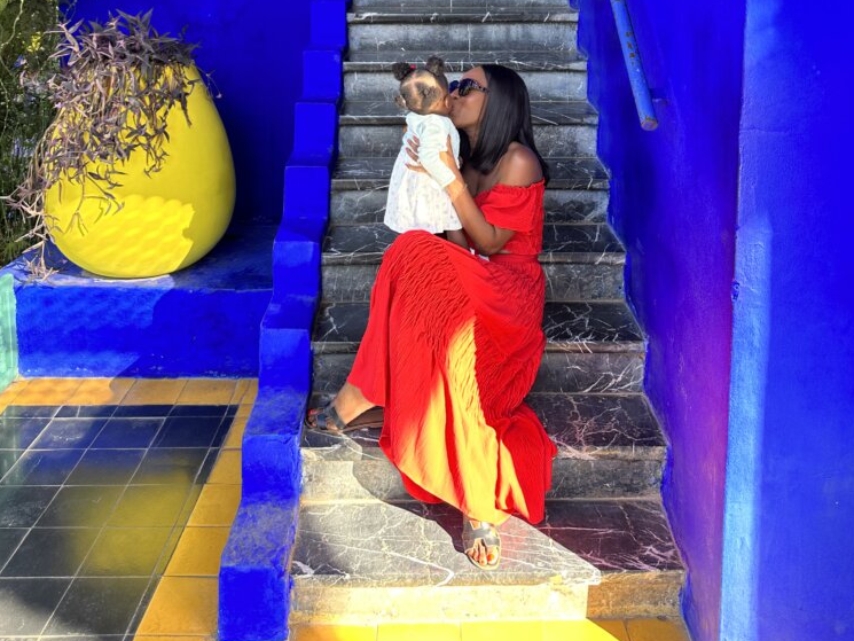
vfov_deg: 40.1
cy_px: 78
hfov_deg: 55.3
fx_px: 814
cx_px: 437
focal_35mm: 33
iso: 100
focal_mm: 6.86
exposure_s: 1/172
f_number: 1.78
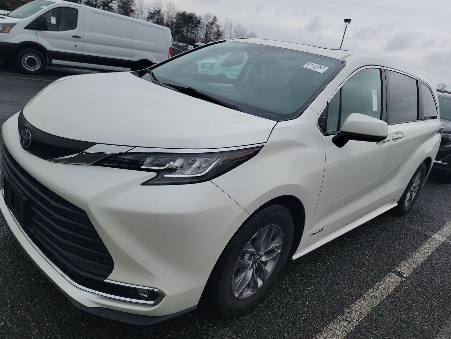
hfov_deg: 67.3
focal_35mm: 26
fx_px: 339
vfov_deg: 53.0
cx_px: 231
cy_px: 161
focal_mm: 6.7
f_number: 1.8
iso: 50
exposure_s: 1/382
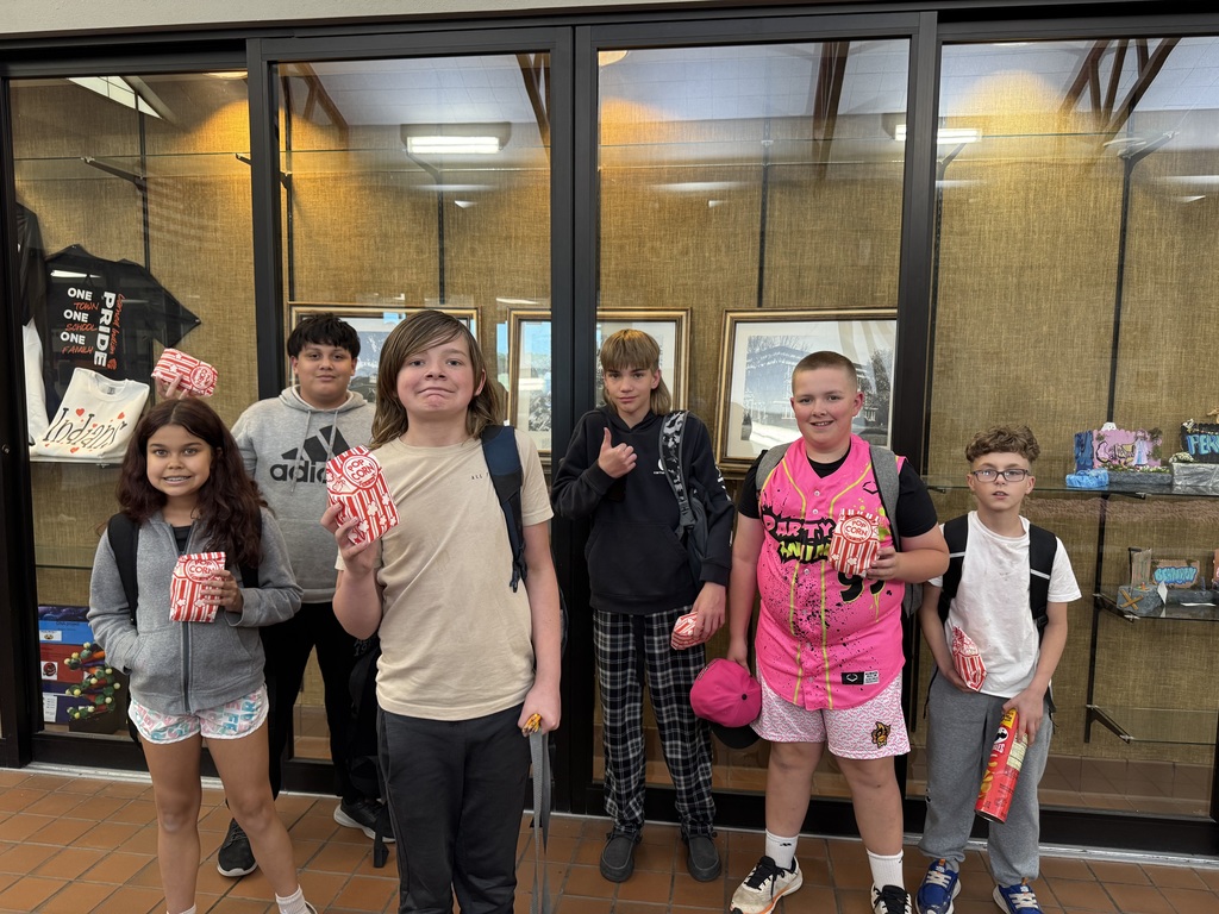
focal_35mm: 24
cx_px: 610
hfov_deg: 71.6
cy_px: 457
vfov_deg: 56.8
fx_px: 845
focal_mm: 6.76
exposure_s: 1/60
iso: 200
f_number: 1.78
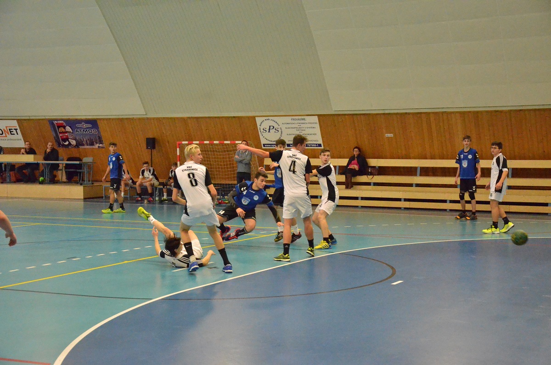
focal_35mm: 60
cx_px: 276
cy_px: 182
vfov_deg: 22.5
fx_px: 916
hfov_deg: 33.5
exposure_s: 1/800
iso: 6400
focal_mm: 40
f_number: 4.5
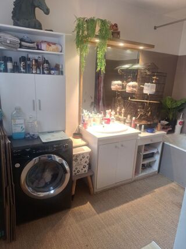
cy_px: 124
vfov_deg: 73.9
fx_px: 165
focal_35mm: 23
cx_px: 93
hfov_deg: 58.9
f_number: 1.8
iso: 125
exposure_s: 1/50
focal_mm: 5.54
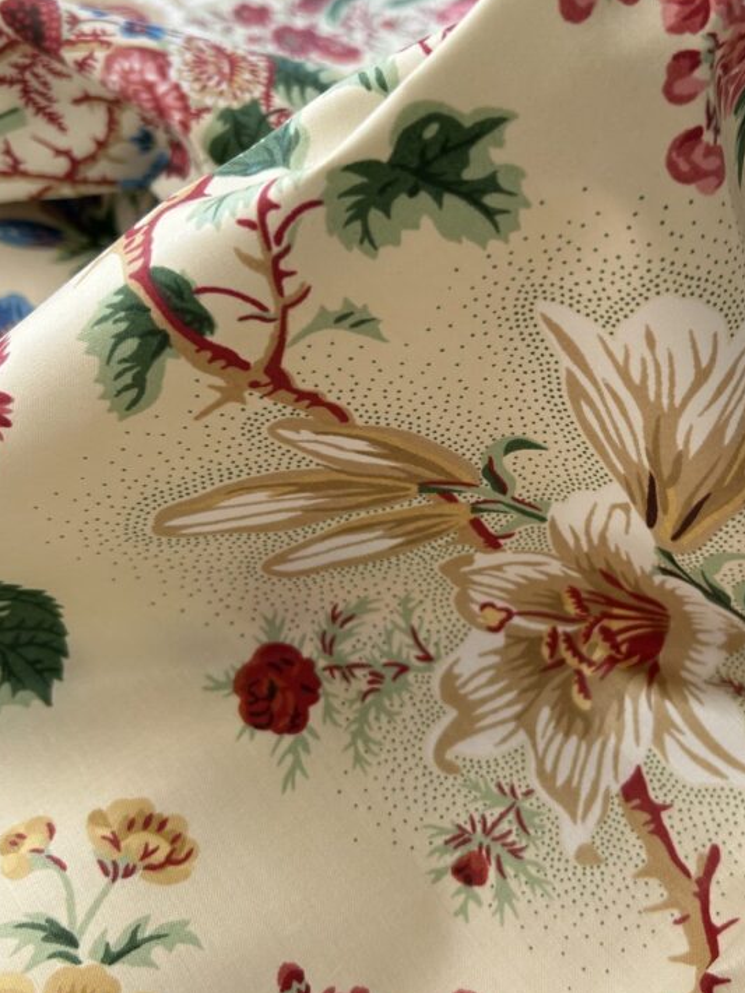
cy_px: 439
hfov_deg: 36.4
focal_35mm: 39
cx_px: 503
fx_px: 1119
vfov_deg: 47.8
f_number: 1.5
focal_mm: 5.7
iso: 50
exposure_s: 1/632
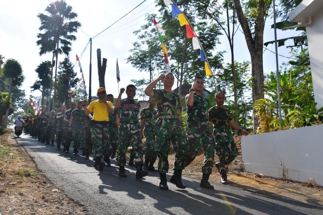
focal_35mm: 33
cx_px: 162
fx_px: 296
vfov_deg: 40.0
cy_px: 108
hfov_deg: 57.2
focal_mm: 22
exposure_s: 1/250
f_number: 10
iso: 100
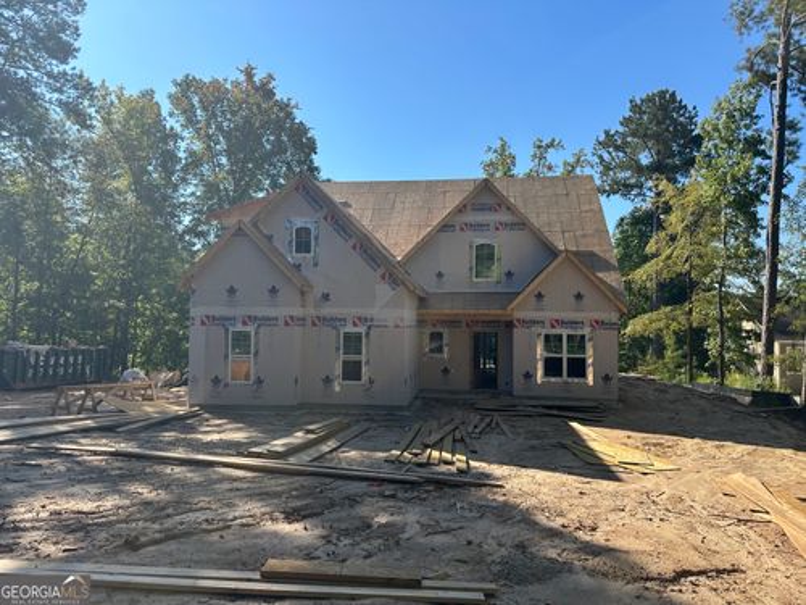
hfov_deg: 71.6
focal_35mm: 24
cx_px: 403
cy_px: 302
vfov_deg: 56.8
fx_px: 559
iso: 80
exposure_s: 1/2882
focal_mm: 6.86
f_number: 1.78
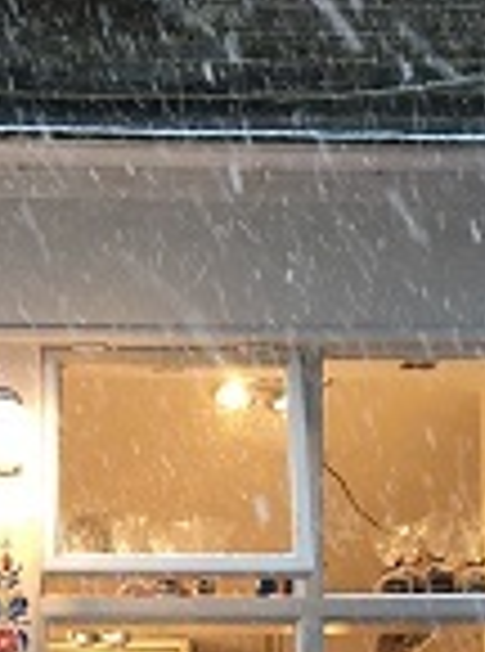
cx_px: 132
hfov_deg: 18.0
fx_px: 1520
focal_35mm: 81
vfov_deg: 22.2
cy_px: 796
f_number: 2.2
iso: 100
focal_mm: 4.15
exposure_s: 1/33
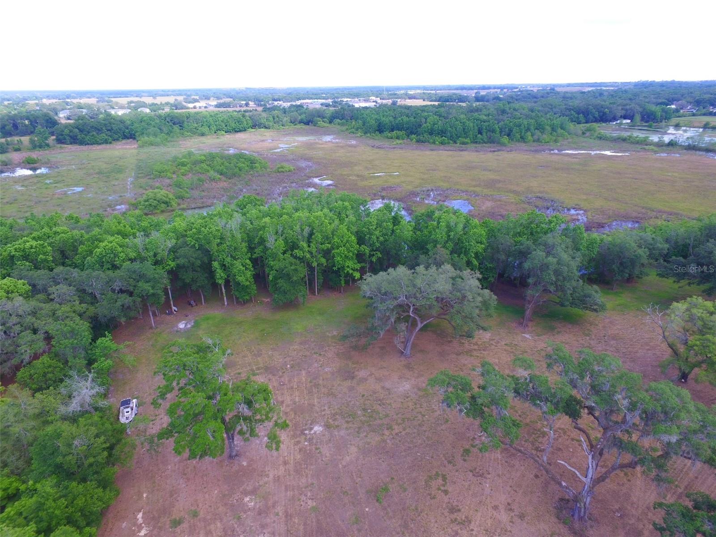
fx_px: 414
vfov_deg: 66.0
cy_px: 268
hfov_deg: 81.7
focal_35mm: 20
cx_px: 358
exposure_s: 1/240
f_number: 2.8
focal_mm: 3.61
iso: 100
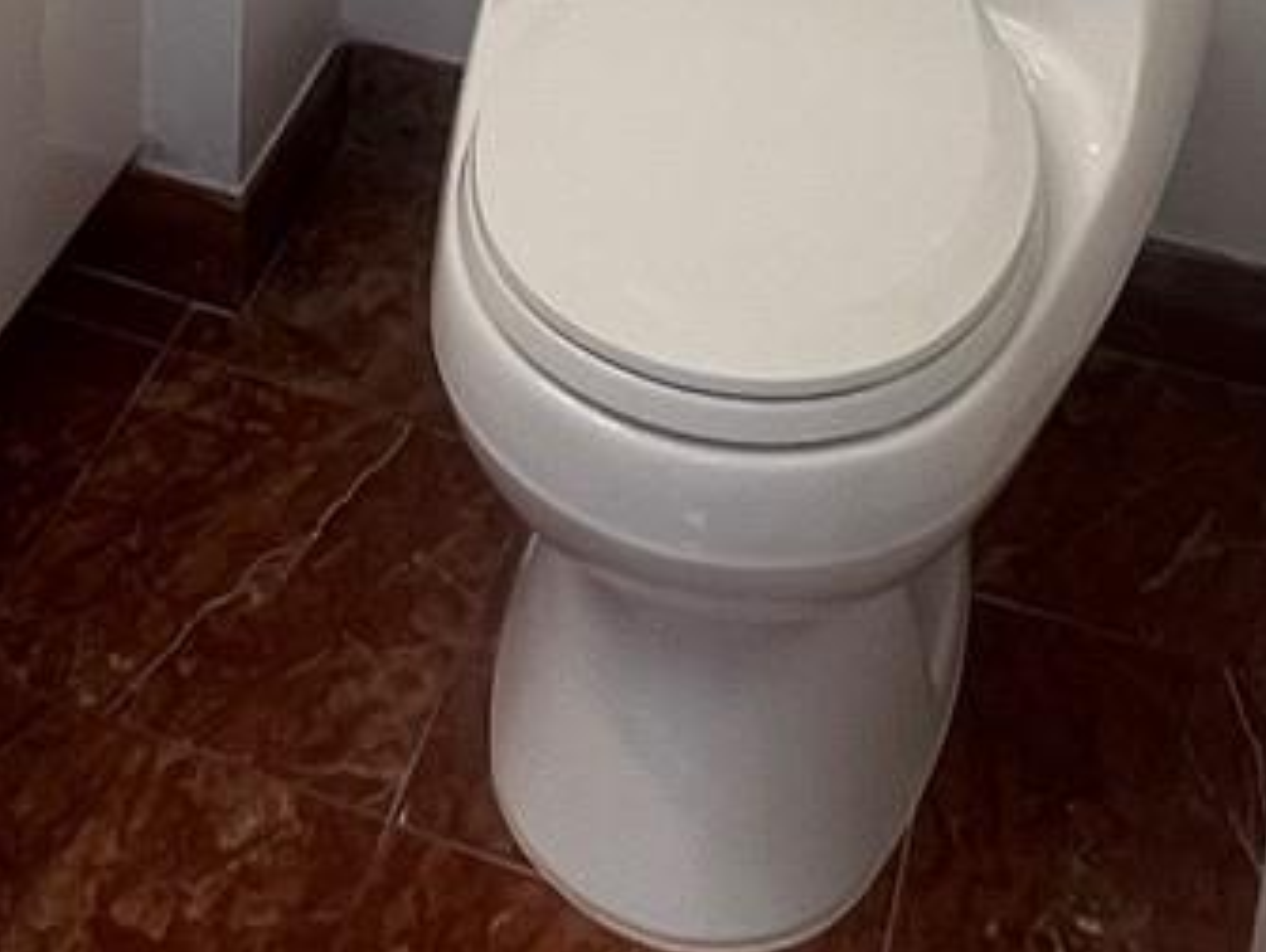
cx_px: 469
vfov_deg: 17.7
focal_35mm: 62
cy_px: -888
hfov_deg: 31.0
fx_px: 2270
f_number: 1.8
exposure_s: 1/120
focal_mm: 1.57
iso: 64
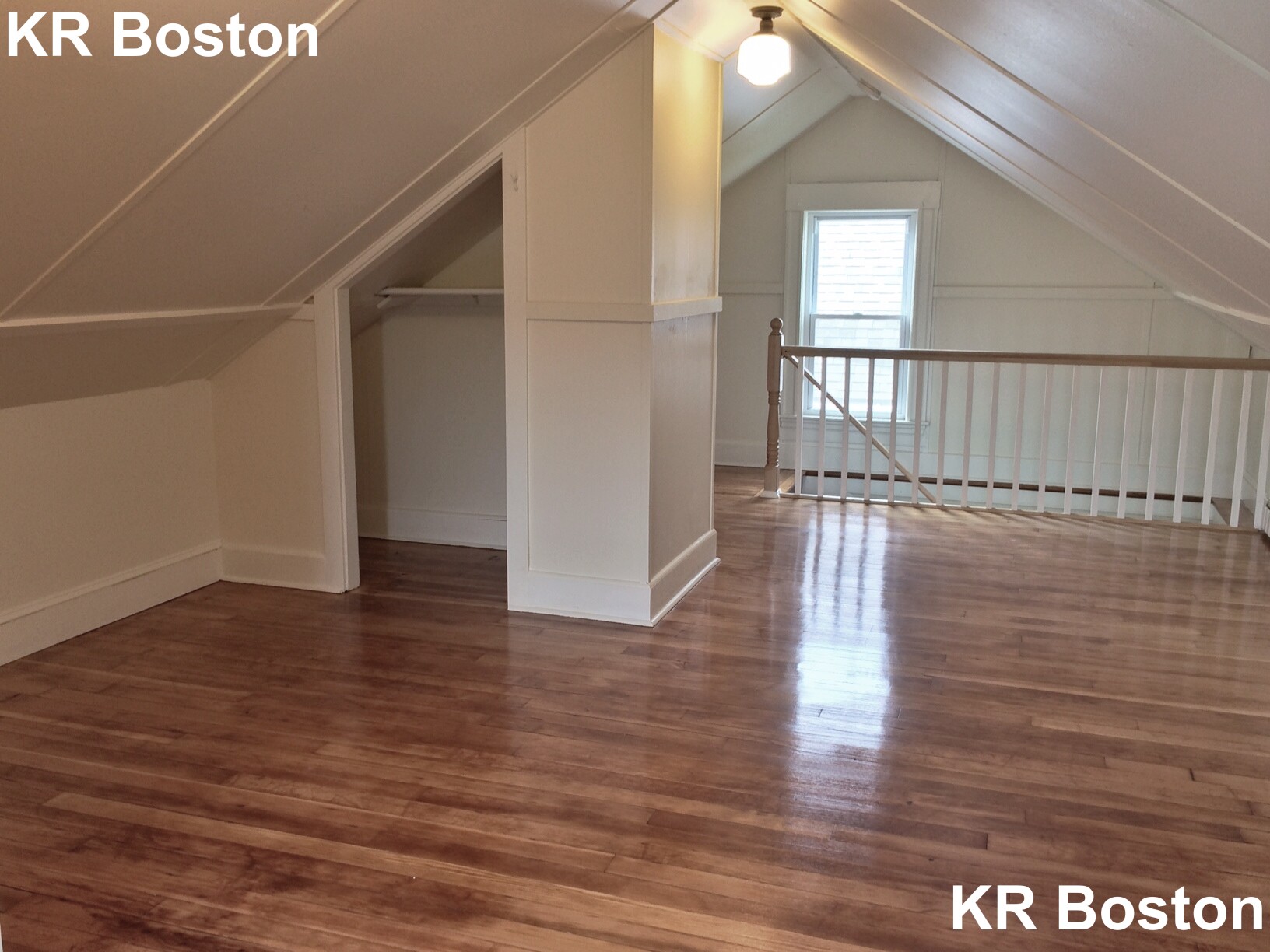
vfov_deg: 46.8
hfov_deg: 60.0
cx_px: 635
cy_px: 476
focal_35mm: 30
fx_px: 1101
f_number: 2.2
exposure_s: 1/30
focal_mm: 4.12
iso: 64
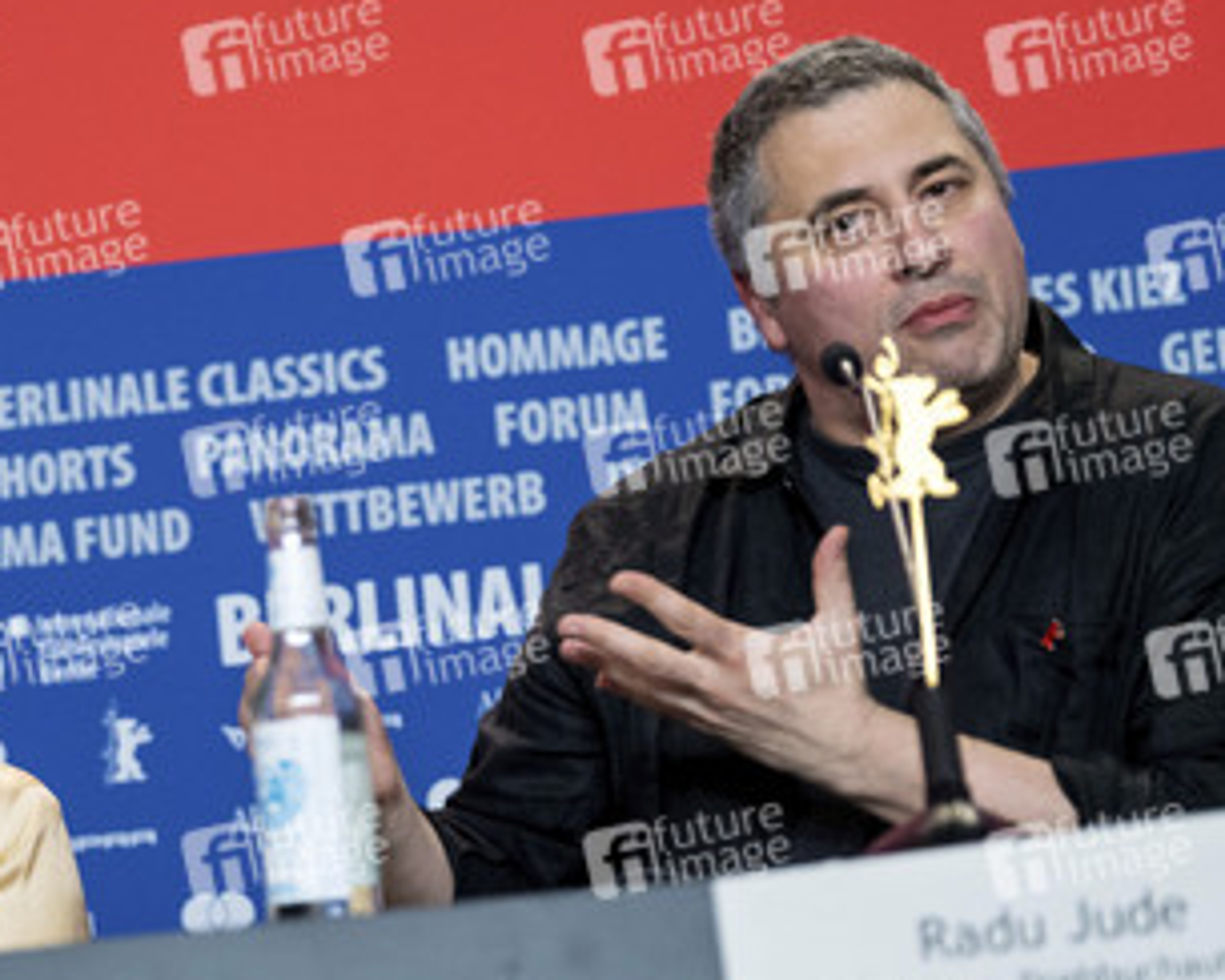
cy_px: 550
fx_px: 4423
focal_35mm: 122
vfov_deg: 12.6
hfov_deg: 15.7
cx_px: 339
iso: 2000
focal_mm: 58.7
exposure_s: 1/280
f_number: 2.8
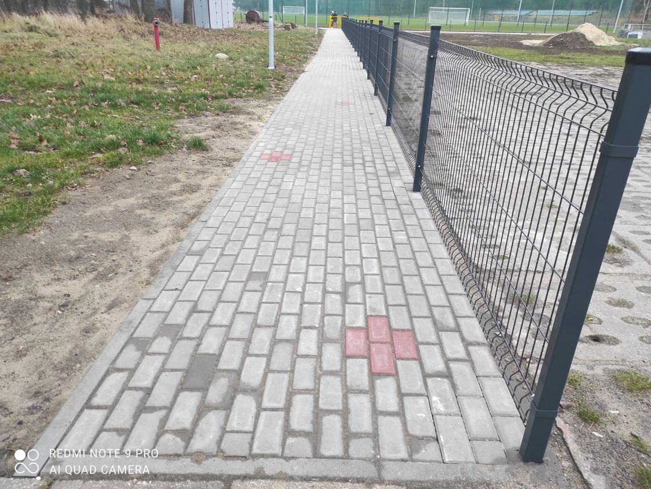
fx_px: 489
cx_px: 332
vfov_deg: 53.1
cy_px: 242
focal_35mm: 26
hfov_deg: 67.3
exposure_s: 1/50
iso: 247
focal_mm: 5.43
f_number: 1.89
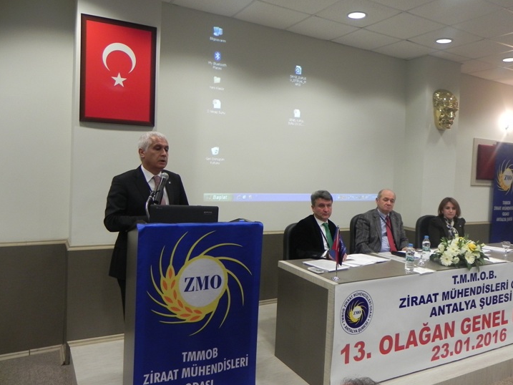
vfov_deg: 48.2
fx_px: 430
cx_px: 283
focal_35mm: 29
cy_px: 187
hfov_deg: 61.5
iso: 231
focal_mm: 4.6
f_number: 2.8
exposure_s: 1/30
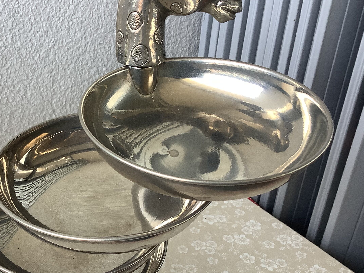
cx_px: 104
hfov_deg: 39.6
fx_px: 494
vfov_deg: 30.6
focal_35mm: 47
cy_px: 183
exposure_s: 1/120
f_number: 2.4
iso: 100
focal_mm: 3.3
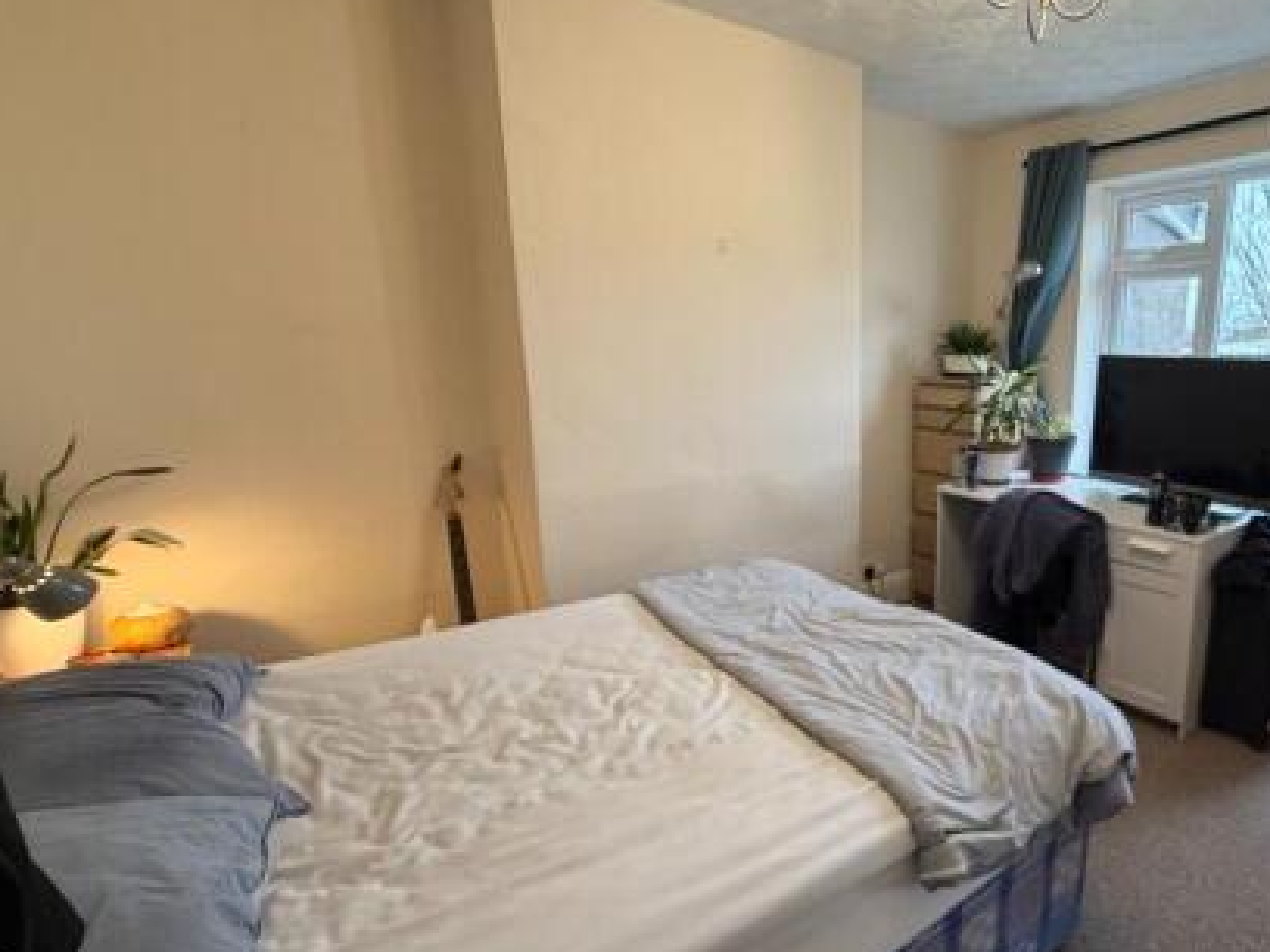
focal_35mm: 20
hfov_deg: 79.0
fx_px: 734
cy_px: 502
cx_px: 848
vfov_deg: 65.9
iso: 250
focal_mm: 2.22
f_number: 2.2
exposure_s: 1/50
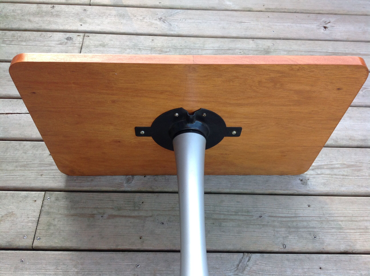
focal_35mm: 35
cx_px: 185
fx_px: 374
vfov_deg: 40.6
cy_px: 138
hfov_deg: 52.7
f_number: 2.4
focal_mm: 4.28
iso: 80
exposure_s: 1/120
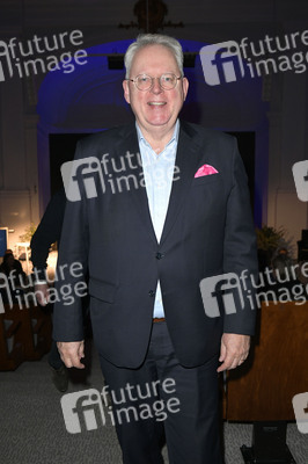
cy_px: 232
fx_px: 488
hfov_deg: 35.0
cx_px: 154
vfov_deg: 50.7
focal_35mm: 38
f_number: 6.3
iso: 1600
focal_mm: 38
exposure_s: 1/250
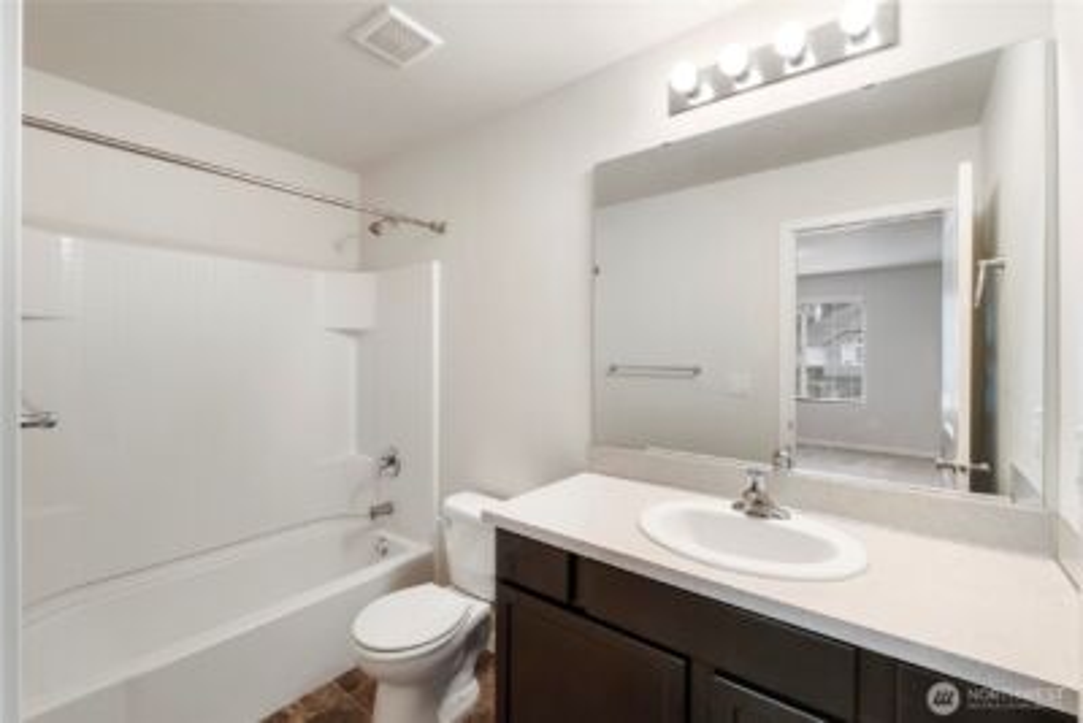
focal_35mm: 15
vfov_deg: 77.4
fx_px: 451
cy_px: 362
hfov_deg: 100.4
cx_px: 542
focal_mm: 10
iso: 400
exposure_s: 1/25
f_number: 9
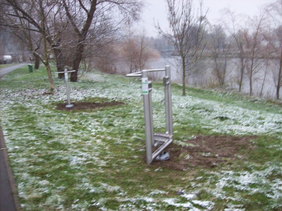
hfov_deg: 51.4
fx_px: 293
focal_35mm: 36
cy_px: 106
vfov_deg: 39.6
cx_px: 141
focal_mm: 6
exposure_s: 1/70.2
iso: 80
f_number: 2.7
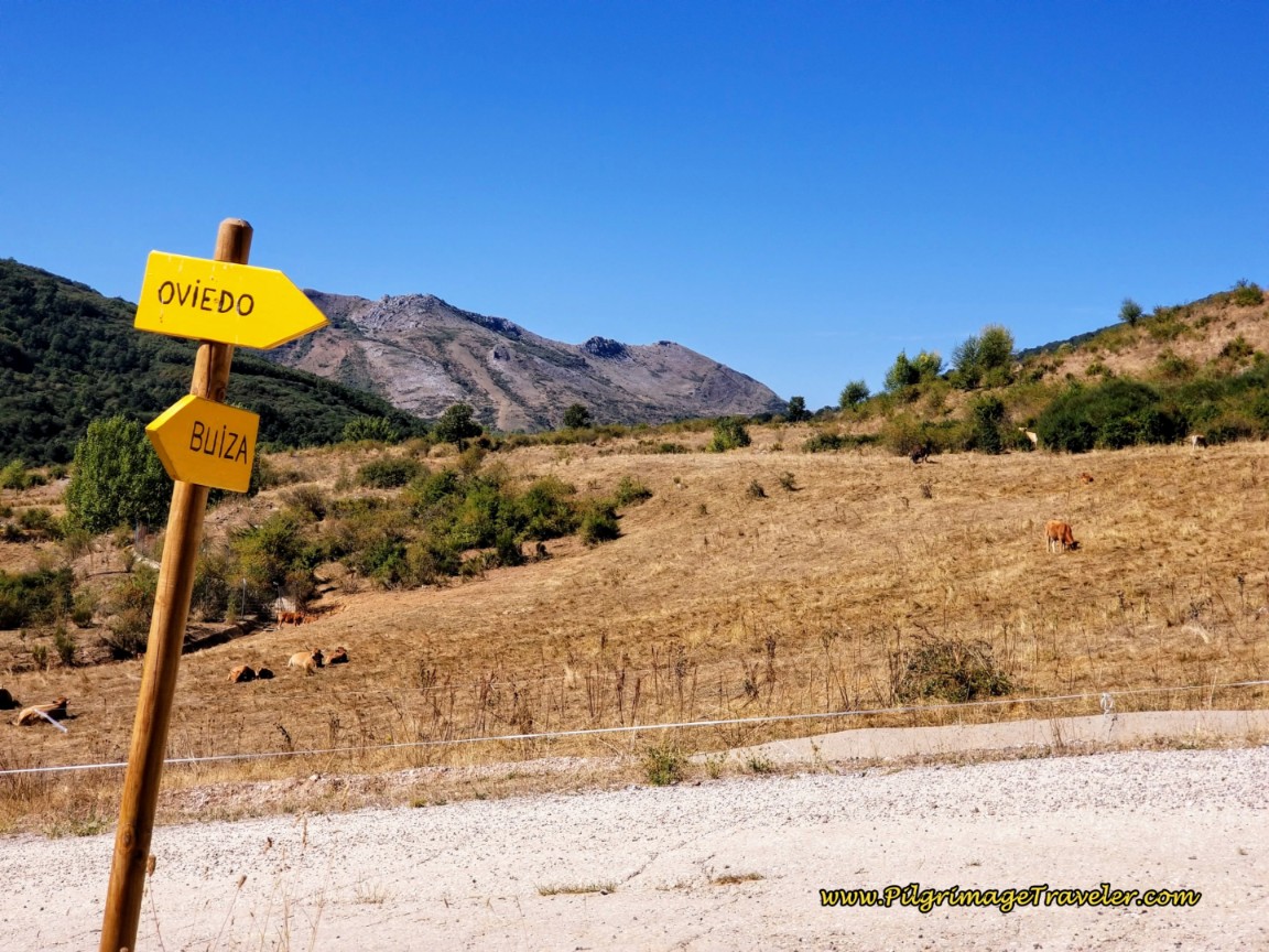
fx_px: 1906
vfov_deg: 28.0
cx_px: 634
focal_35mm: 52
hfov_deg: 36.8
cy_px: 476
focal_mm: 6
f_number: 2.4
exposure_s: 1/975
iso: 25
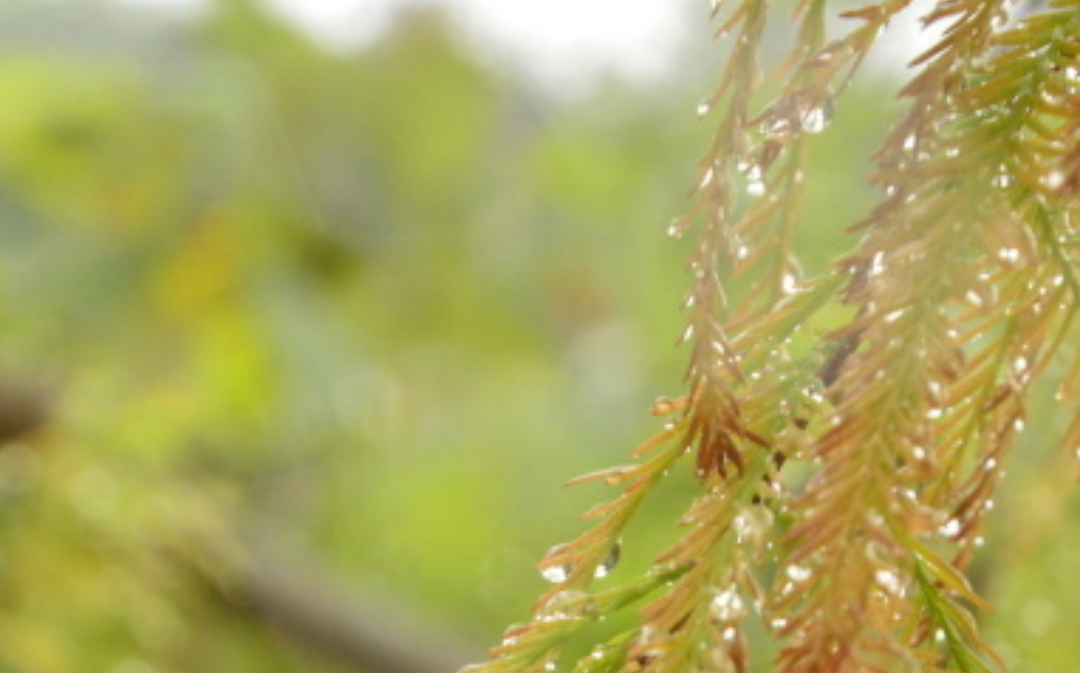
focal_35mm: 205
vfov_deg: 6.3
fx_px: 6029
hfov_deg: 10.2
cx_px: 580
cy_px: 954
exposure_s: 1/80
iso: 900
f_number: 8
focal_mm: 50
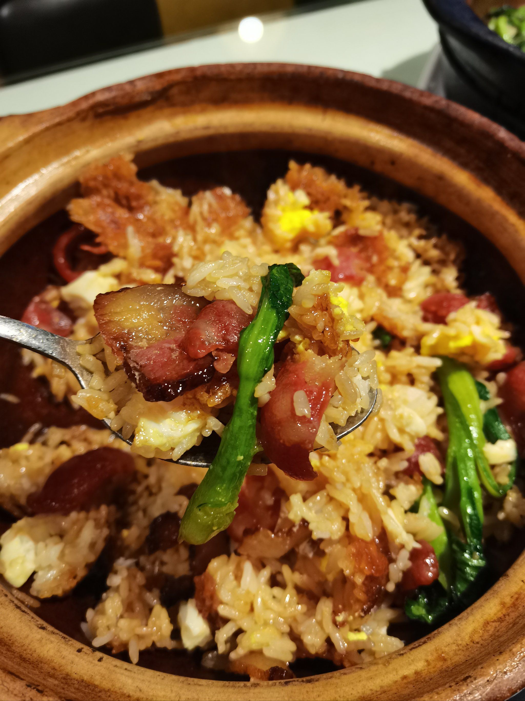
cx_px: 262
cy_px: 350
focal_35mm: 27
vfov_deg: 65.3
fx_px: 546
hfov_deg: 51.4
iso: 125
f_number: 1.9
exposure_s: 1/50
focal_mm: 4.94
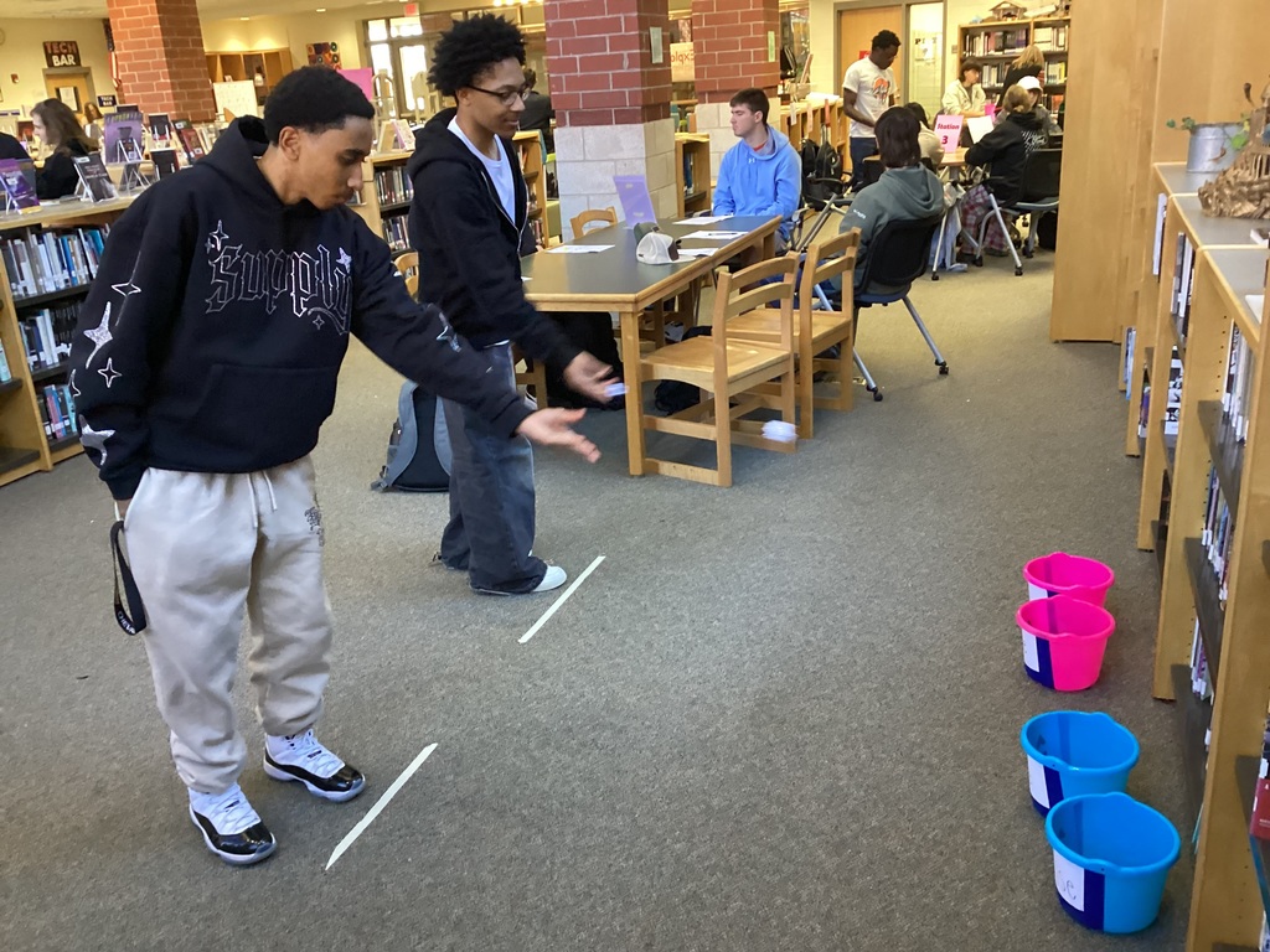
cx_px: 635
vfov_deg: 45.4
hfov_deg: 58.4
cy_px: 476
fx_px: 1137
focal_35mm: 31
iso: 320
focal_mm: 3.3
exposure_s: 1/60
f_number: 2.4
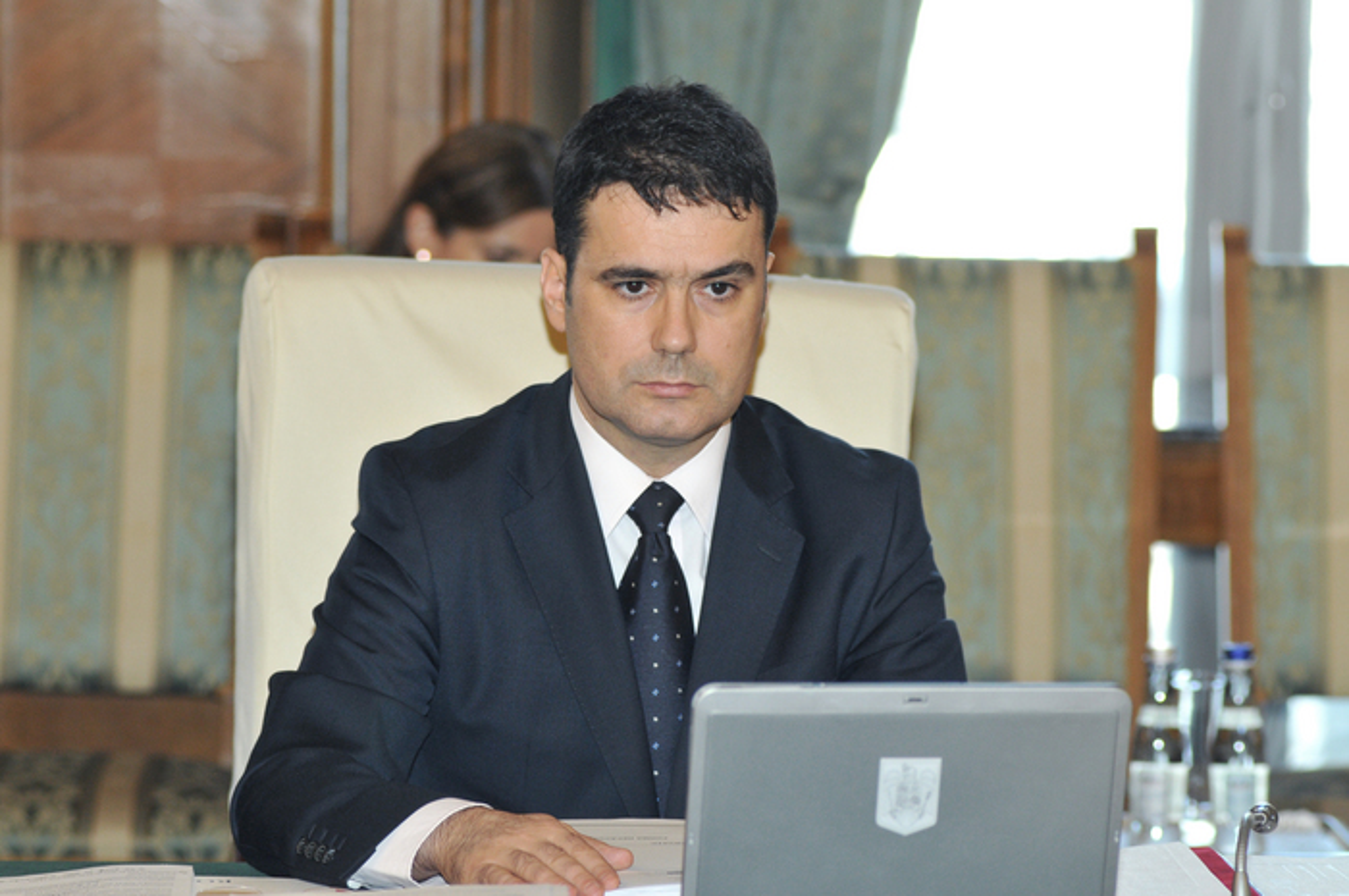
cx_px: 674
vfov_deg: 8.3
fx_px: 6176
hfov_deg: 12.5
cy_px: 448
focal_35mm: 165
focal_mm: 110
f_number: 4
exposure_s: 1/125
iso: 640
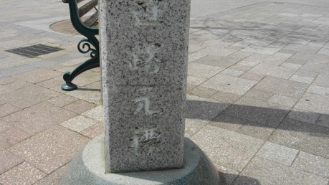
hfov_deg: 52.7
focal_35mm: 38
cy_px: 76
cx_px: 151
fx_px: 331
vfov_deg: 31.1
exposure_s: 1/400
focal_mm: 5.7
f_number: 5.5
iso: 100
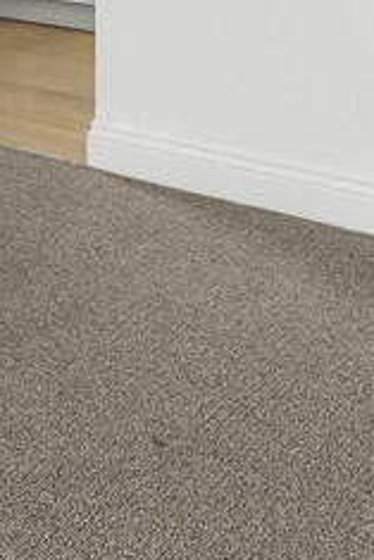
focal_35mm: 74
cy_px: -218
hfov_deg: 16.7
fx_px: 1151
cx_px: -193
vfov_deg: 23.3
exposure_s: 1/40
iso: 400
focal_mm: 17
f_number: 9
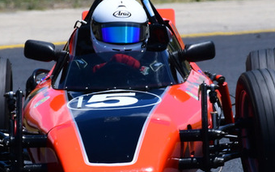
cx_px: 99
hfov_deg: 1.3
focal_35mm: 1620
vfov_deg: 0.8
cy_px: 45
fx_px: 12133
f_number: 11
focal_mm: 450
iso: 320
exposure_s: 1/640
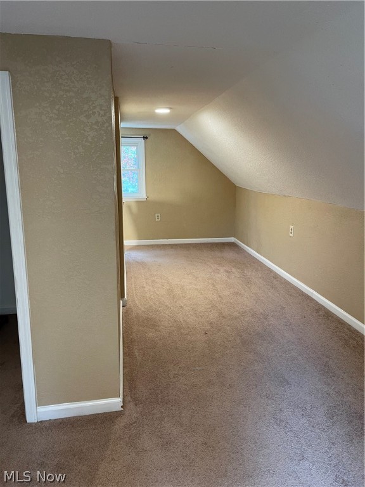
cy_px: 244
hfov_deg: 53.1
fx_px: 366
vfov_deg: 67.3
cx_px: 182
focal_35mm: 26
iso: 160
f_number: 1.6
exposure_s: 1/60
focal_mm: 5.1
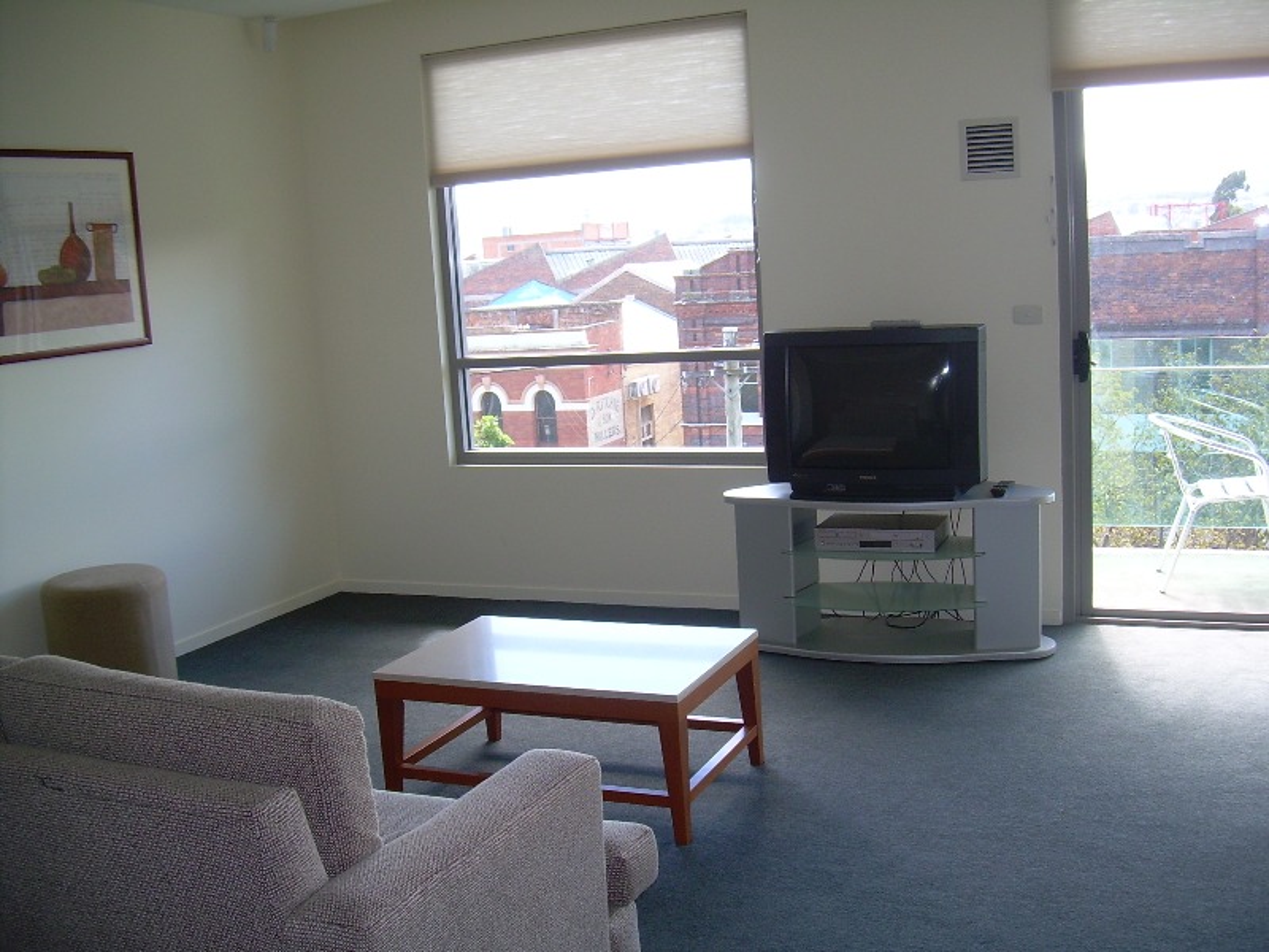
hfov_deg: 49.0
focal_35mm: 38
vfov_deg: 37.7
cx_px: 634
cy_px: 476
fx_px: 1393
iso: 50
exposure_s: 1/92.5
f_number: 2.8
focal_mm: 6.3
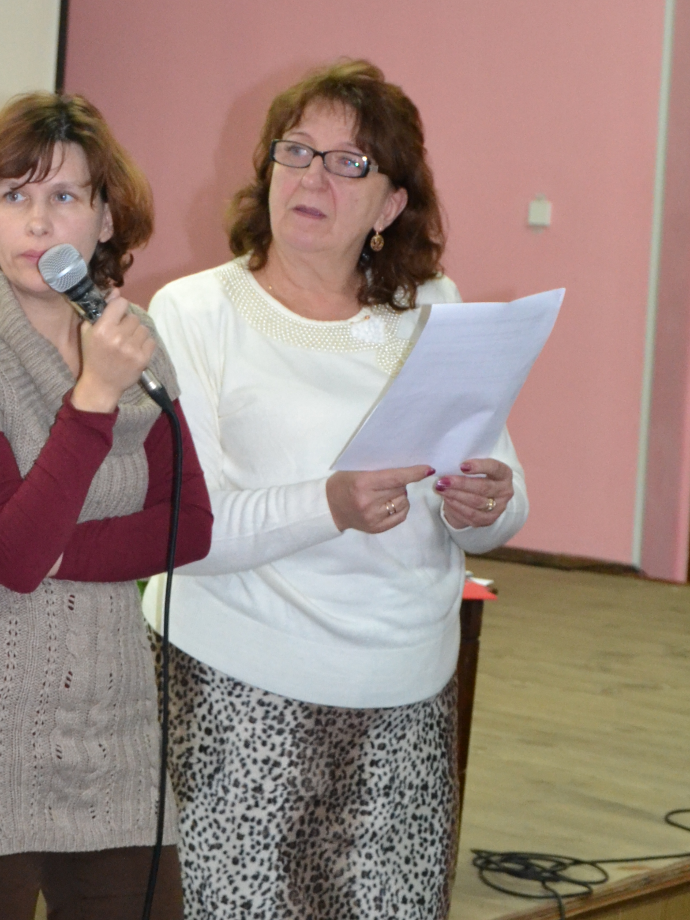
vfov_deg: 19.2
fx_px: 2711
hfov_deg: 14.4
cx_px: 91
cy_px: 330
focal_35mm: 102
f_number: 4.2
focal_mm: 32
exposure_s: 1/60
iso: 2000
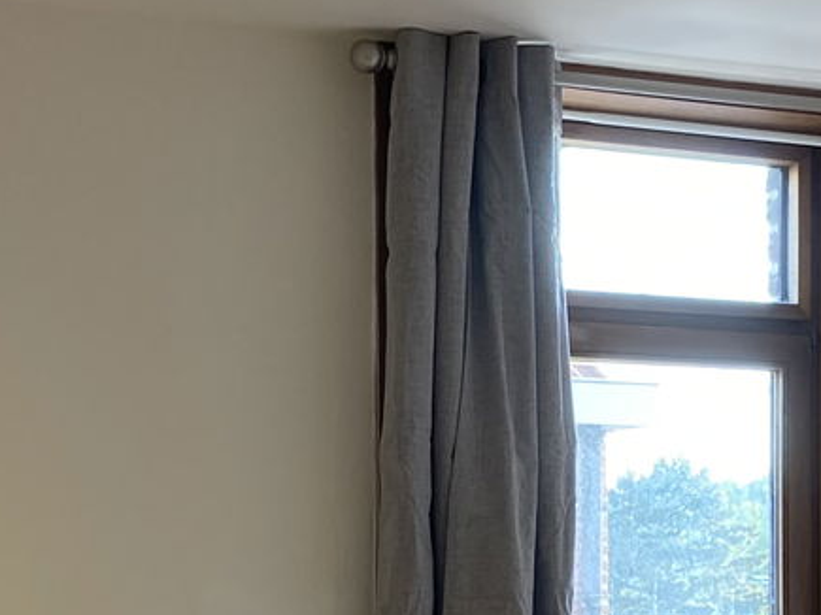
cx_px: 504
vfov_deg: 14.2
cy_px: 594
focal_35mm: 103
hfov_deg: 19.1
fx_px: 2442
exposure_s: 1/50
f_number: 1.8
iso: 50
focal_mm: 3.99
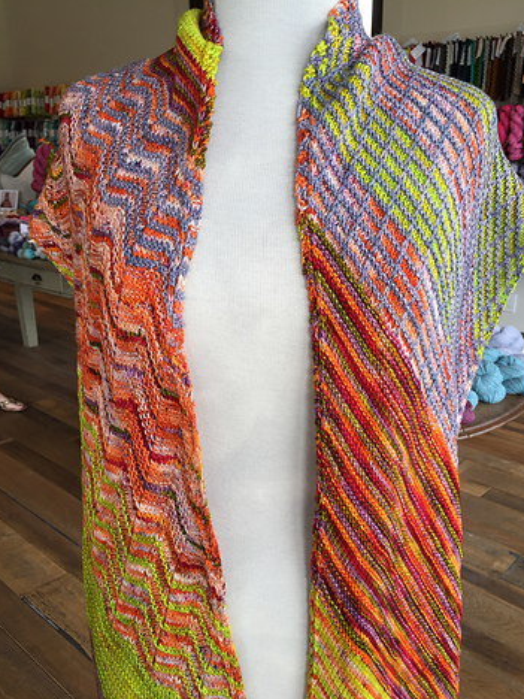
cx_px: 274
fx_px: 626
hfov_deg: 45.4
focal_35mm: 31
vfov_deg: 58.3
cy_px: 369
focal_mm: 4.15
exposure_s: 1/120
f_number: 2.2
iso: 32
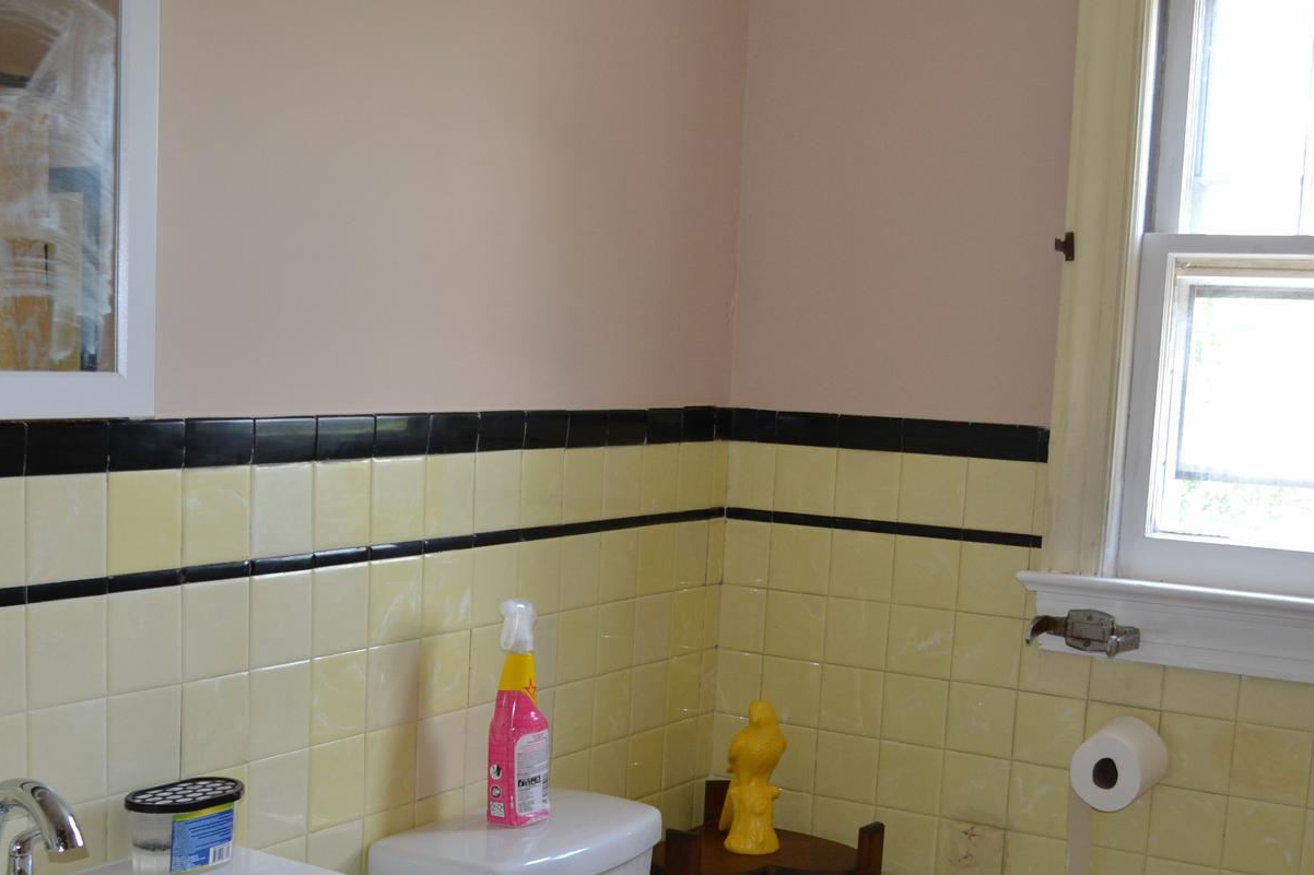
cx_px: 548
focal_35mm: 46
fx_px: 1679
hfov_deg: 42.6
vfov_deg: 28.9
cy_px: 614
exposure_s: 1/80
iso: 400
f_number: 4
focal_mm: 18
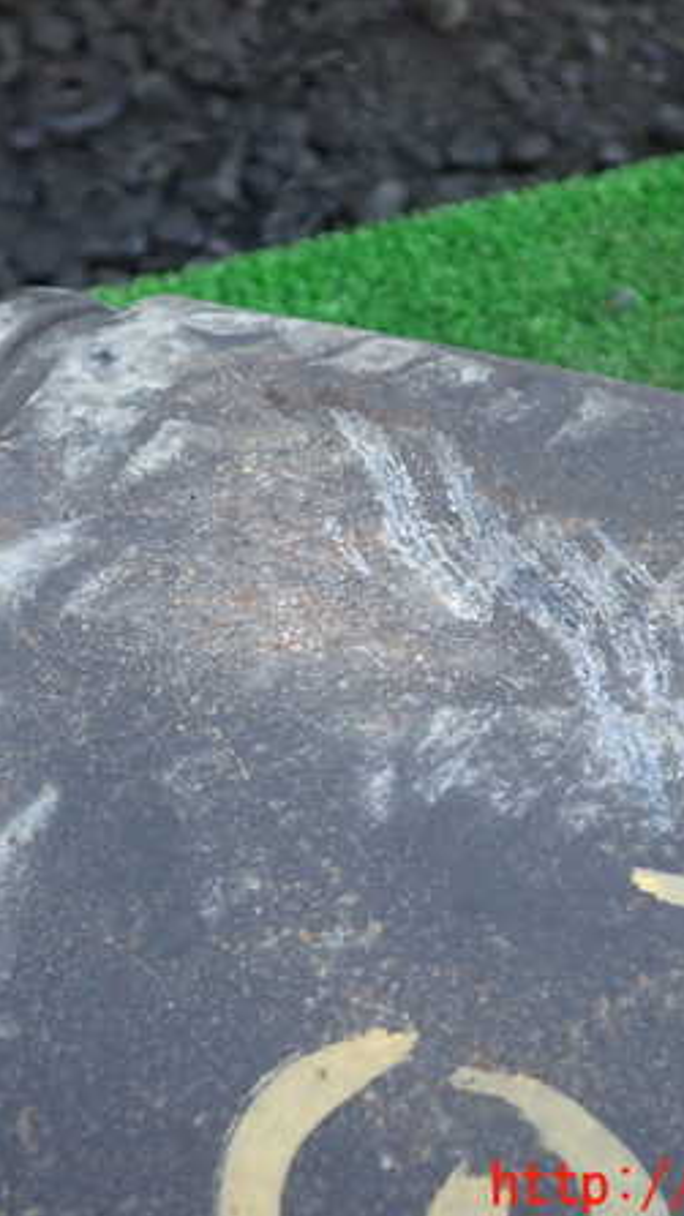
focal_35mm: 44
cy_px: 608
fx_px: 1418
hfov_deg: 27.1
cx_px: 289
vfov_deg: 46.4
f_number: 2.3
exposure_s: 1/80
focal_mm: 5.4
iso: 100
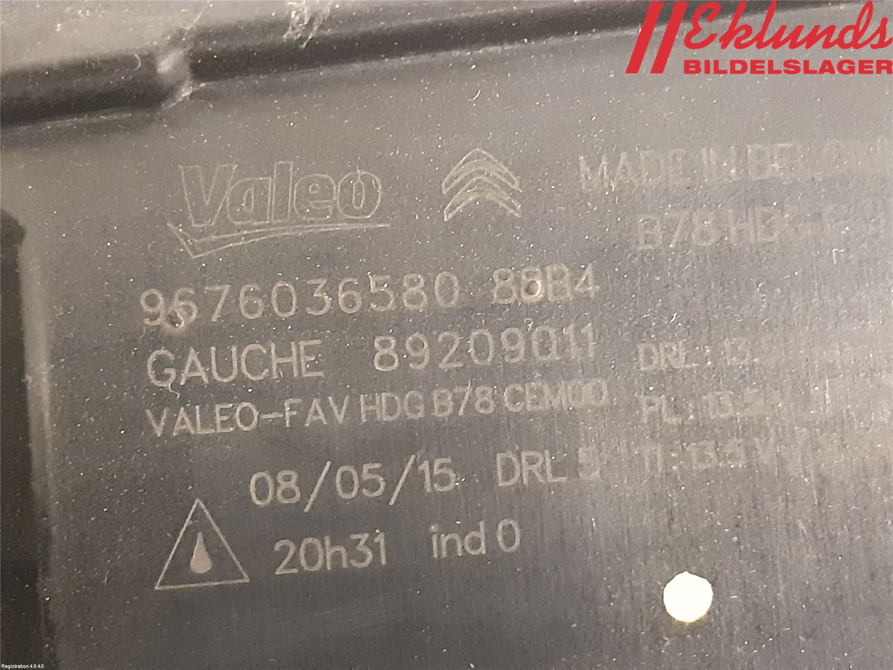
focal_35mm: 26
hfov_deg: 67.3
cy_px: 335
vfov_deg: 53.1
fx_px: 671
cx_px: 446
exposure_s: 1/17
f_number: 1.7
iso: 640
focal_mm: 3.93
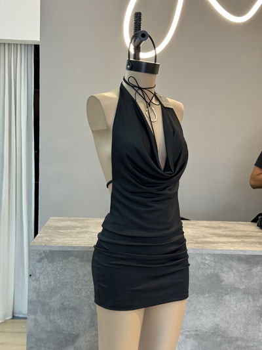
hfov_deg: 30.3
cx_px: 131
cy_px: 175
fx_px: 484
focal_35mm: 48
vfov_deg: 39.6
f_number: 1.78
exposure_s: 1/50
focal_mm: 6.76
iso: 64
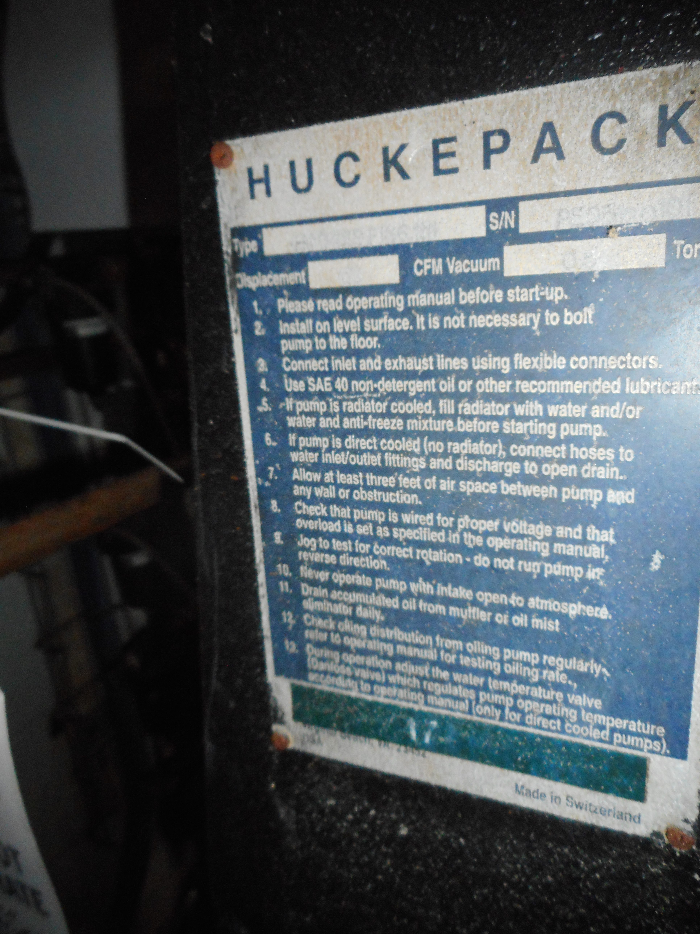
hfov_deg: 54.9
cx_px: 350
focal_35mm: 25
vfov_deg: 69.4
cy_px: 467
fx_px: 674
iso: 400
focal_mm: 4.5
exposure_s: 1/25
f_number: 10.5
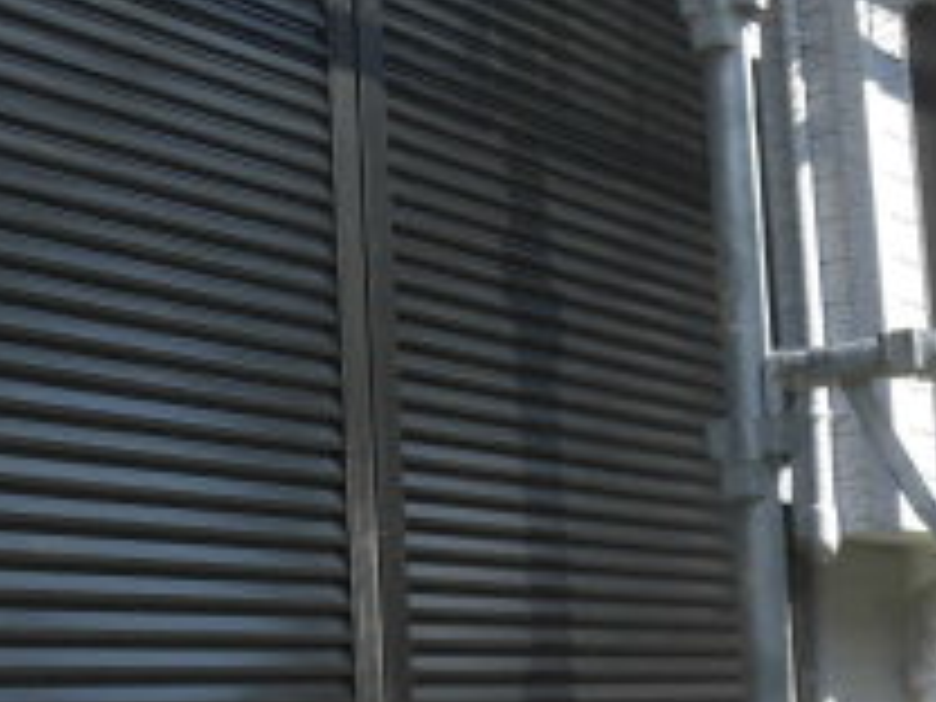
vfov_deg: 19.9
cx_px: 171
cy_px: 351
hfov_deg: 25.8
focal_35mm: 74
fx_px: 2001
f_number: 3.1
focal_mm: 4.3
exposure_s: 1/500
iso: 100
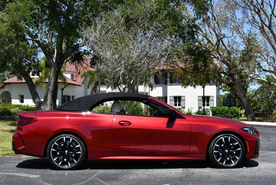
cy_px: 92
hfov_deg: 38.2
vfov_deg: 26.0
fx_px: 399
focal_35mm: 52
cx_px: 138
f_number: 8
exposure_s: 1/250
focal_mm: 26
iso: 110
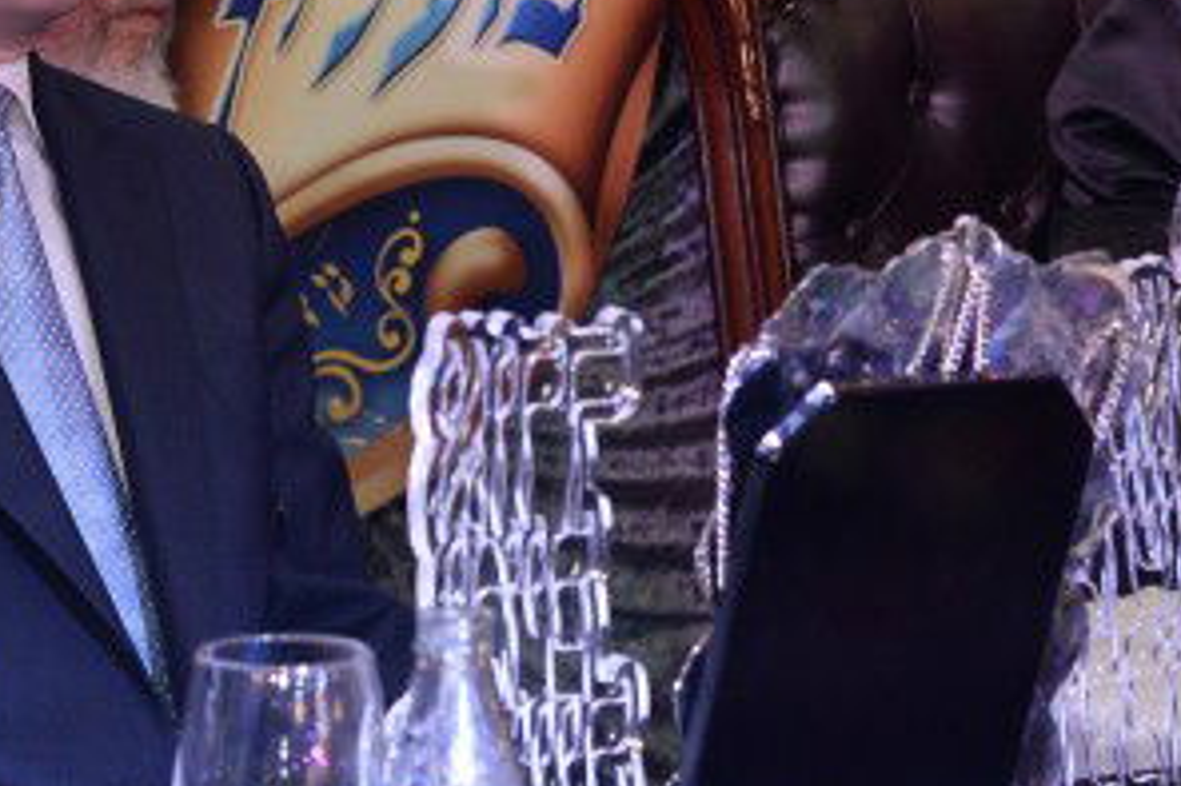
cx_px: 650
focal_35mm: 166
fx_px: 5442
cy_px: -106
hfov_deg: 12.4
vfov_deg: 8.2
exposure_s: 1/80
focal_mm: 48
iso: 1250
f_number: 4.5
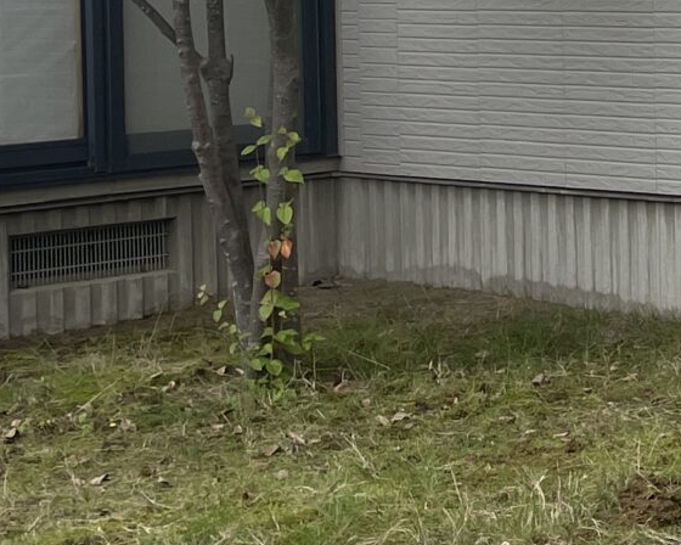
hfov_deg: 14.2
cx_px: 1310
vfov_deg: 13.1
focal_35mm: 116
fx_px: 2338
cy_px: -1
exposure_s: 1/124
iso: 32
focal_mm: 4.2
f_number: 1.6
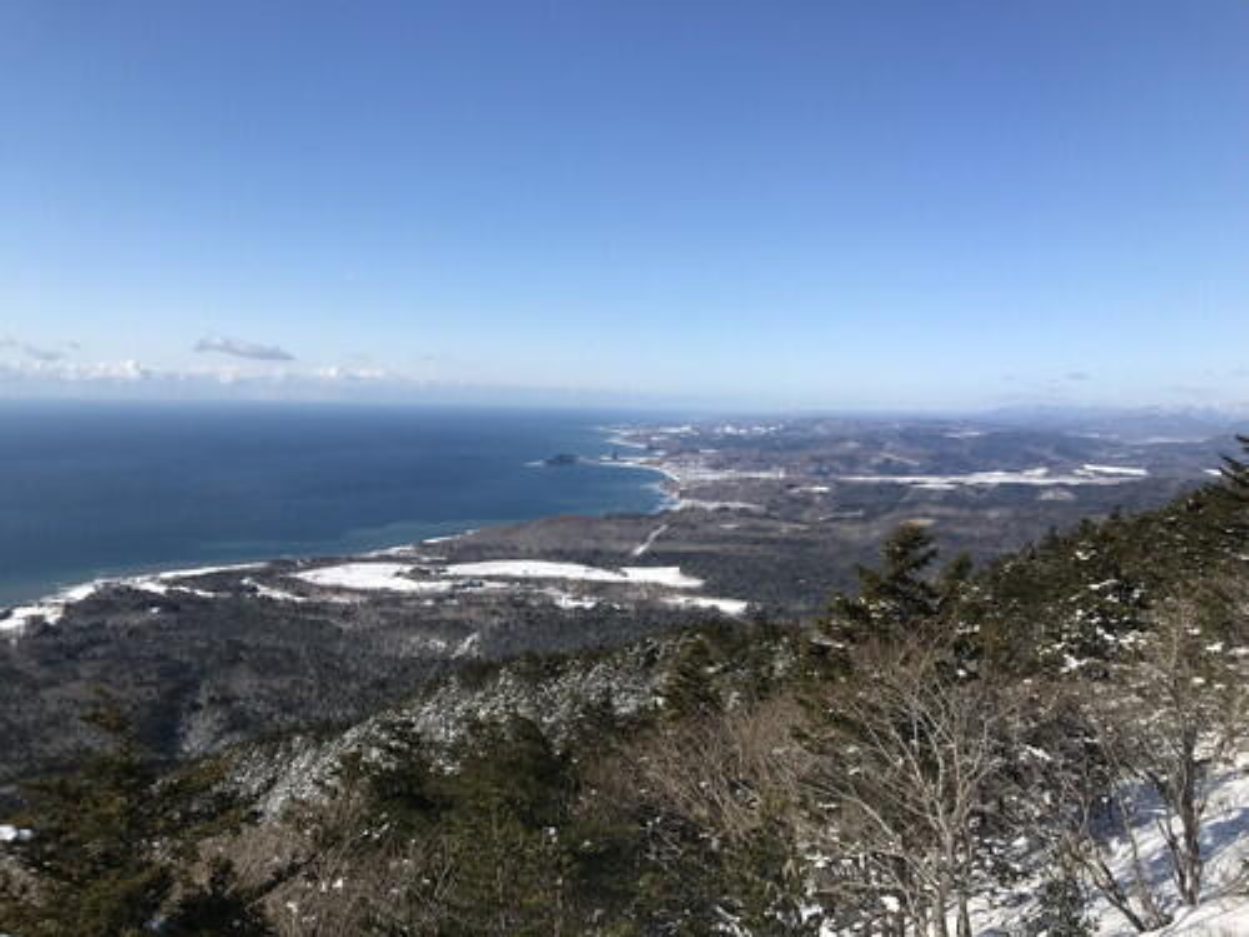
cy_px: 468
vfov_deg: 49.7
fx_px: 1010
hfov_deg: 63.4
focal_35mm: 28
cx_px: 624
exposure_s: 1/3300
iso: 20
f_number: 1.8
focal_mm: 3.99
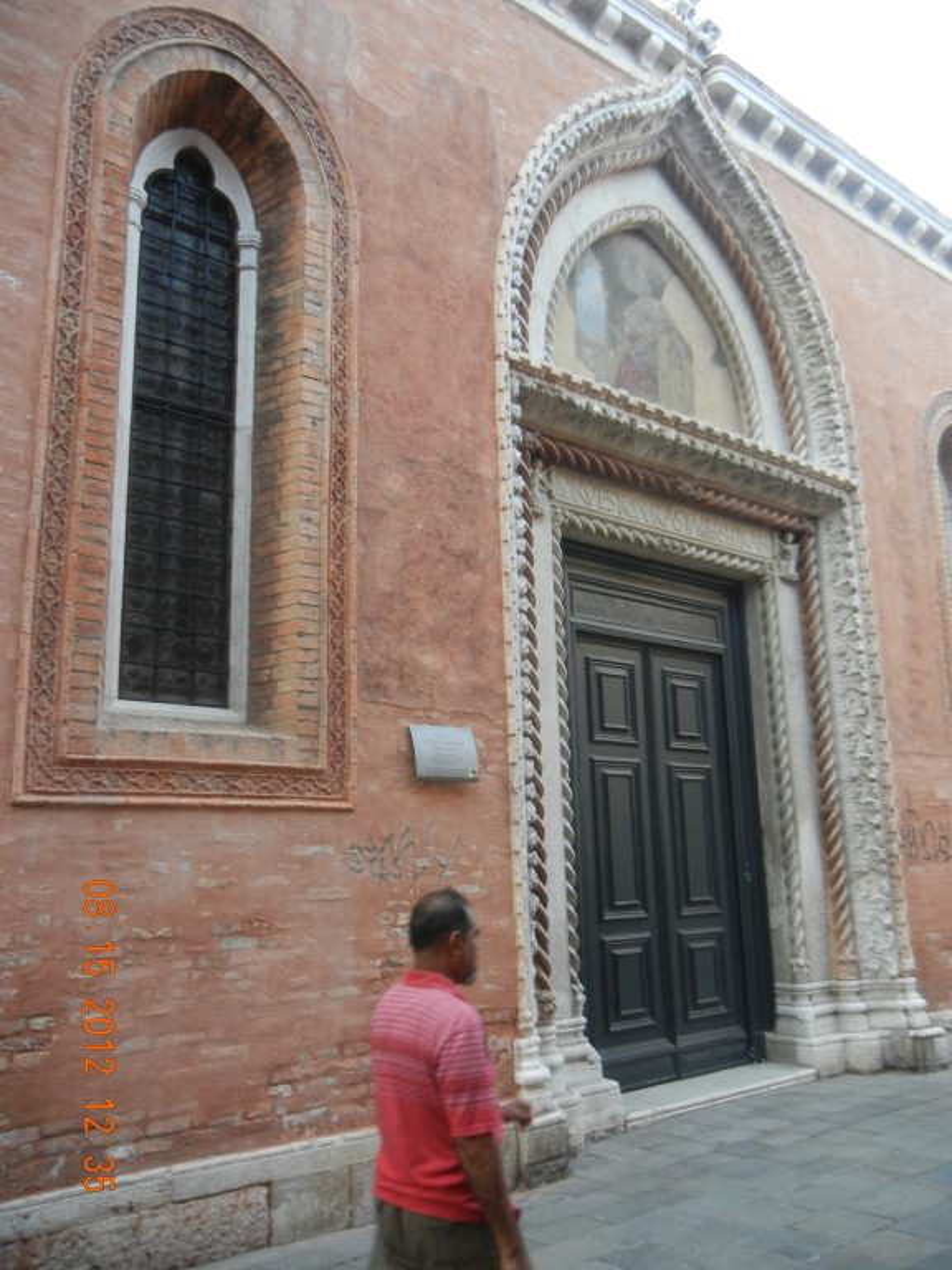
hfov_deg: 46.8
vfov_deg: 60.0
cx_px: 476
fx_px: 1100
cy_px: 635
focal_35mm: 30
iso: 338
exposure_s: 1/57.5
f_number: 3.5
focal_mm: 5.4
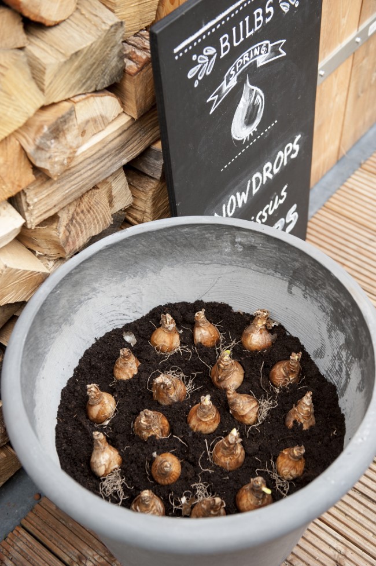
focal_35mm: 50
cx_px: 188
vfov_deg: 39.6
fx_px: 784
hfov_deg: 27.0
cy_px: 283
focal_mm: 50
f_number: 3.5
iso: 200
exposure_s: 1/50
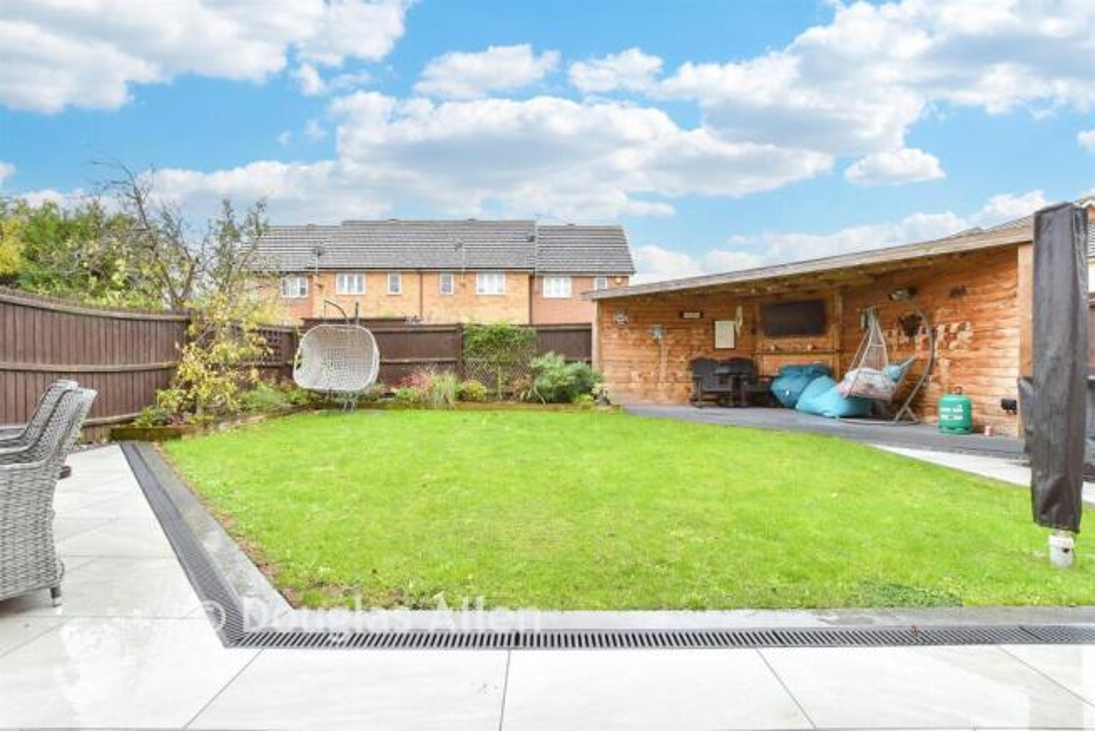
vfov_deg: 77.4
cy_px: 366
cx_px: 548
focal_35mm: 15
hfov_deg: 100.4
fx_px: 456
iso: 400
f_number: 7.1
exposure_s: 1/60
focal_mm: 10
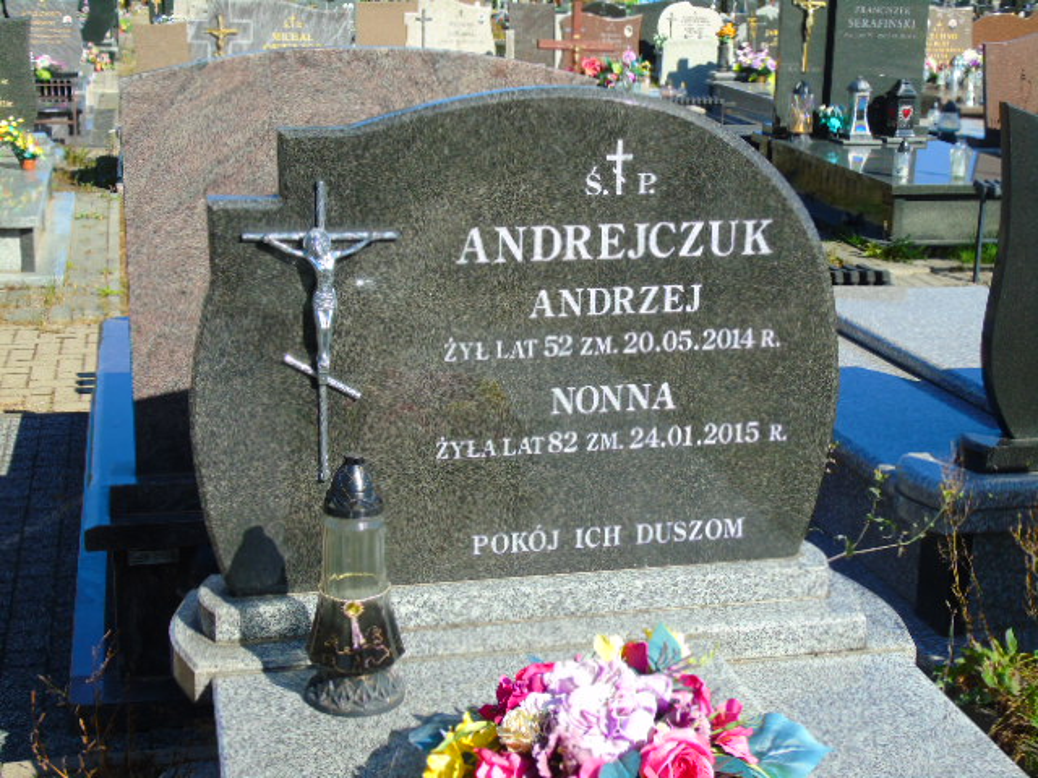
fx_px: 1619
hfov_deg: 35.5
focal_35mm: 54
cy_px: 389
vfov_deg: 27.0
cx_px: 519
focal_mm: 9.6
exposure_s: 1/400
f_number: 4.3
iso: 80
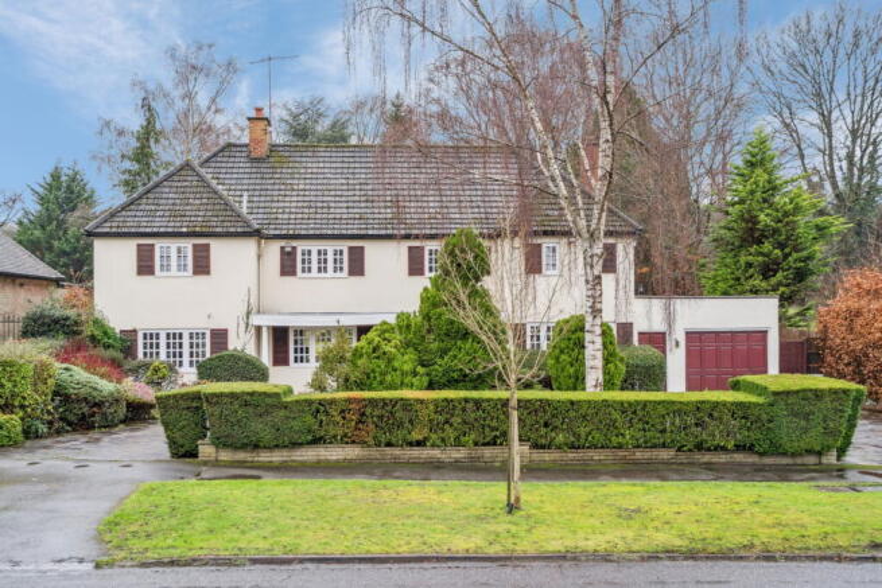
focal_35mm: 35
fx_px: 858
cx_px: 441
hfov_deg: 54.4
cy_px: 294
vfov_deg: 37.9
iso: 320
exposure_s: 1/50
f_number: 4
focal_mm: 35
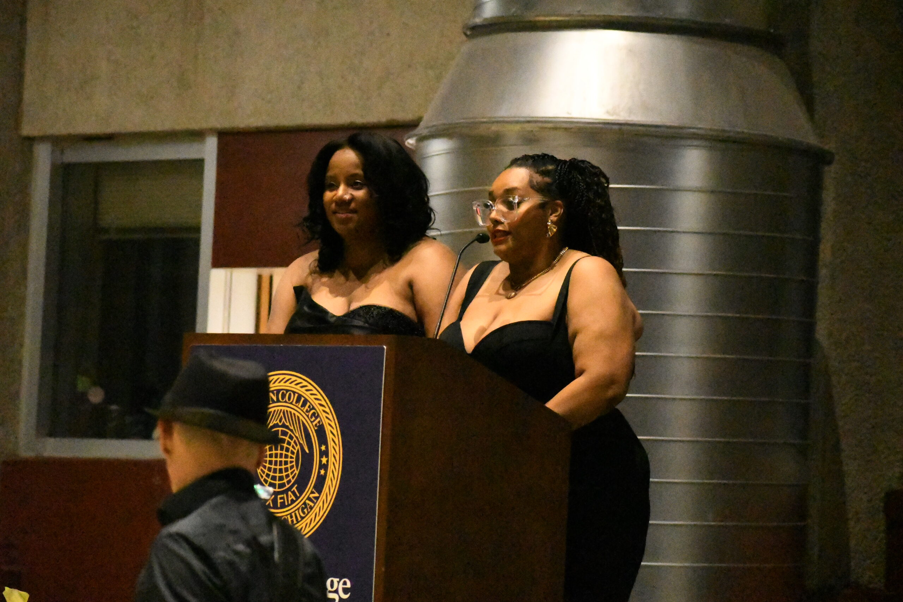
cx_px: 452
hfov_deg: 13.0
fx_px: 3951
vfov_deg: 8.7
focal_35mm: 158
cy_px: 301
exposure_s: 1/500
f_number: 4.8
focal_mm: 105
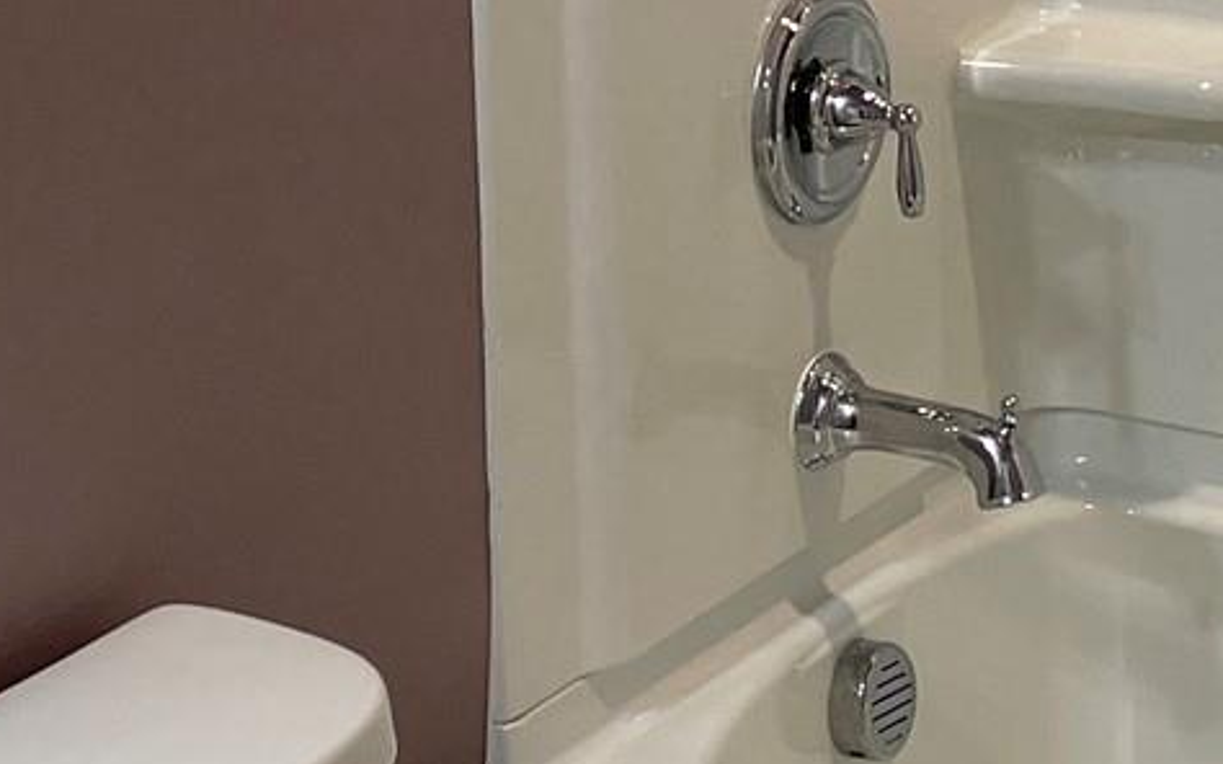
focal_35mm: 119
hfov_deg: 17.5
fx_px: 3965
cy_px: -457
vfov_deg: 10.5
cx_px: 710
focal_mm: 4.2
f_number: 1.6
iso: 100
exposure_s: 1/120
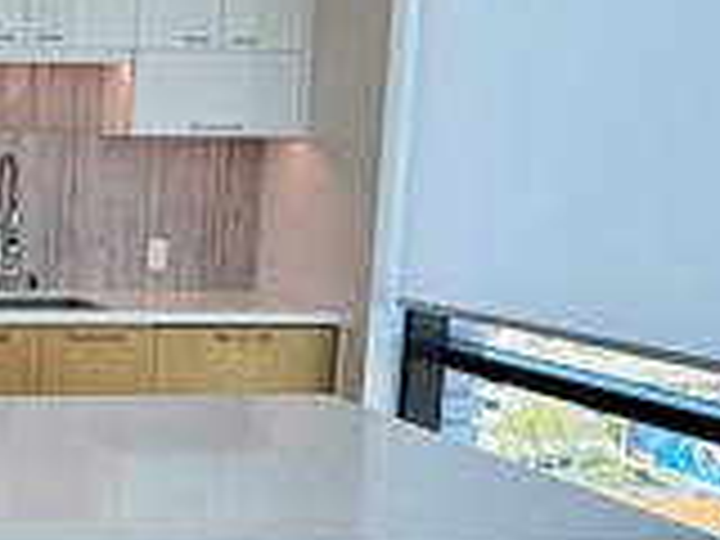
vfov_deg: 26.1
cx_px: -297
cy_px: 266
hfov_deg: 26.8
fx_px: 1165
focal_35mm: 56
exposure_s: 1/150
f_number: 2.2
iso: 50
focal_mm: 2.22
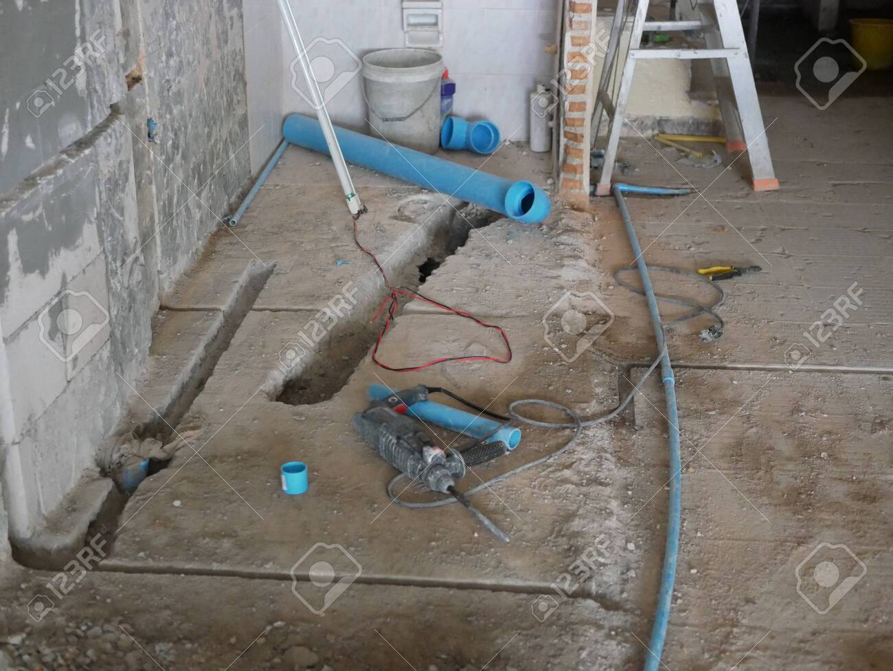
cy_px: 336
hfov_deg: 38.2
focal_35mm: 50
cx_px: 446
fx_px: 1290
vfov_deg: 29.1
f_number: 1.7
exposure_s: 1/50
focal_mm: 25
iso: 3200
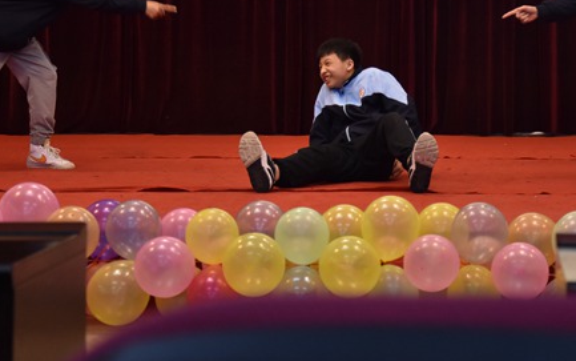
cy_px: 89
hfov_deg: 16.2
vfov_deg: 10.1
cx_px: 347
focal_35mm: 129
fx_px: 2026
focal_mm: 58
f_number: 5
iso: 1000
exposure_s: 1/100
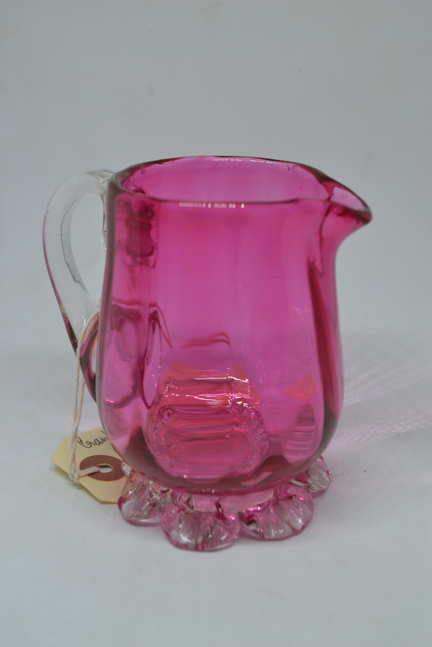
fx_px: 756
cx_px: 216
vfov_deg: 46.4
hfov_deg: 31.9
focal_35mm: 42
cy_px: 324
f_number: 5.6
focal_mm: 28
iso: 360
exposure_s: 1/60
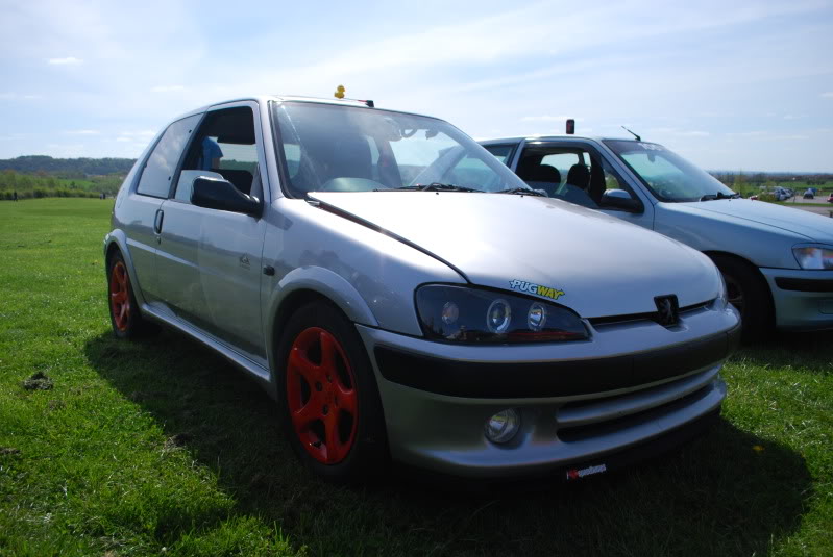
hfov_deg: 67.3
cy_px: 278
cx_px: 416
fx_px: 626
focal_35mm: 27
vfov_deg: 48.1
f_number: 4.5
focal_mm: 18
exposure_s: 1/4000
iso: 400
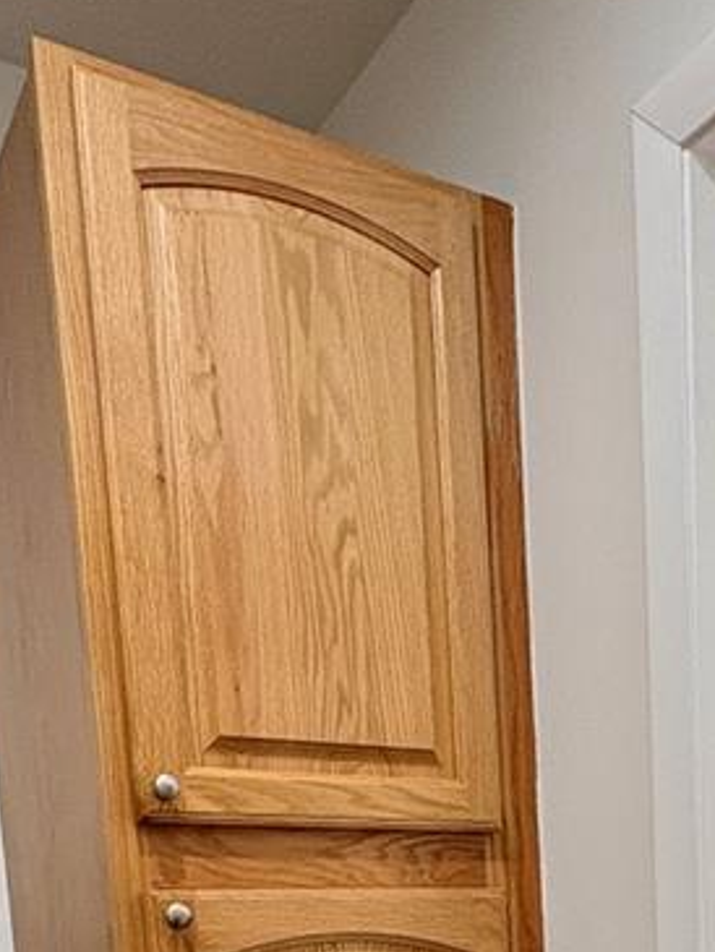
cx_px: 561
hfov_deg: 30.8
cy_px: 1150
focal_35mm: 46
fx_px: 1266
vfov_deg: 33.4
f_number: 2.2
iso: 200
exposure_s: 1/120
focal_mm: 2.22
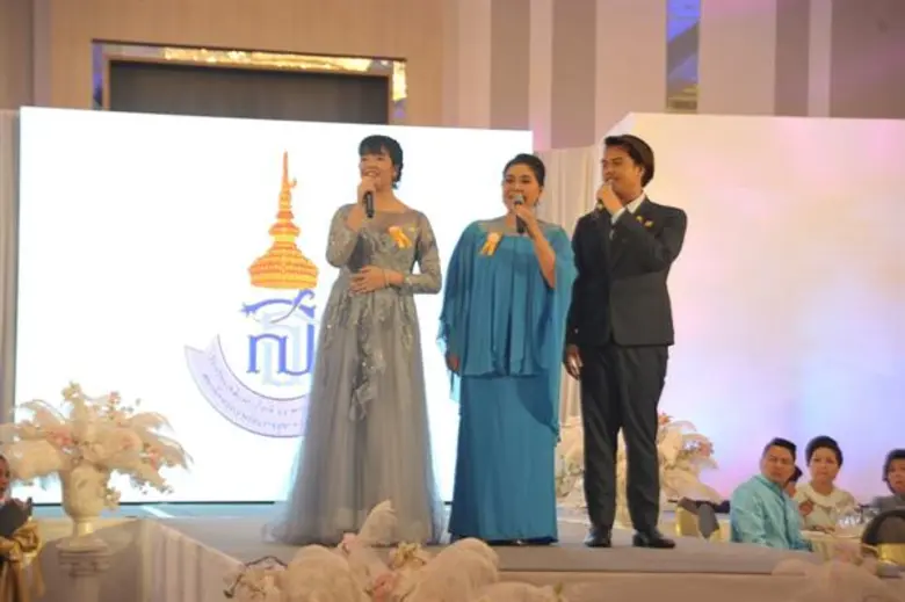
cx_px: 452
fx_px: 2135
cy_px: 301
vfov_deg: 16.1
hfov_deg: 23.9
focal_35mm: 85
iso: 800
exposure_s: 1/125
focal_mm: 85
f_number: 5.6
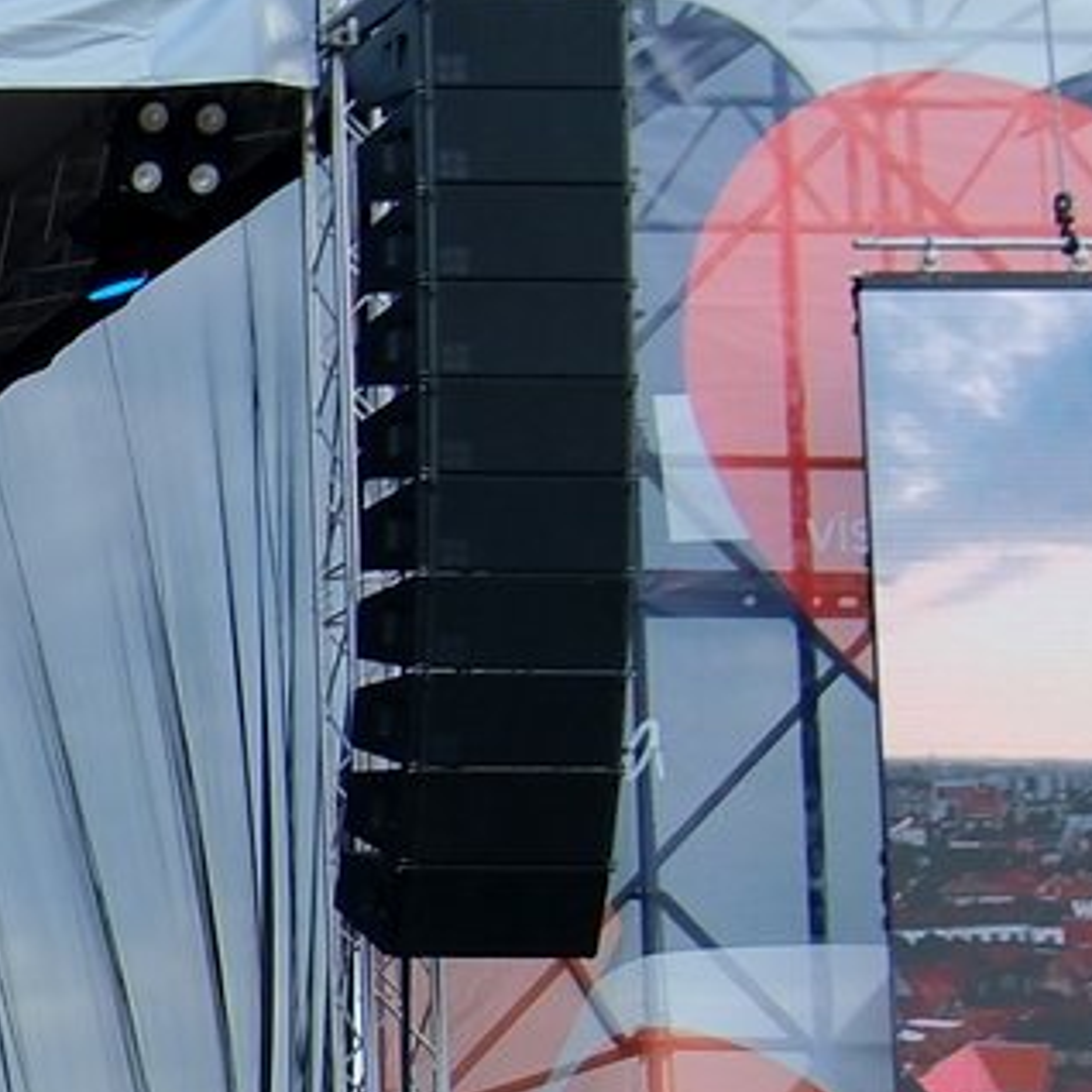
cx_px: -1887
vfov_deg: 11.9
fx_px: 5104
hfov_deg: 10.0
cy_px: 1331
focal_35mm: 143
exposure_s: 1/210
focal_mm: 17
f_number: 5
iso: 320
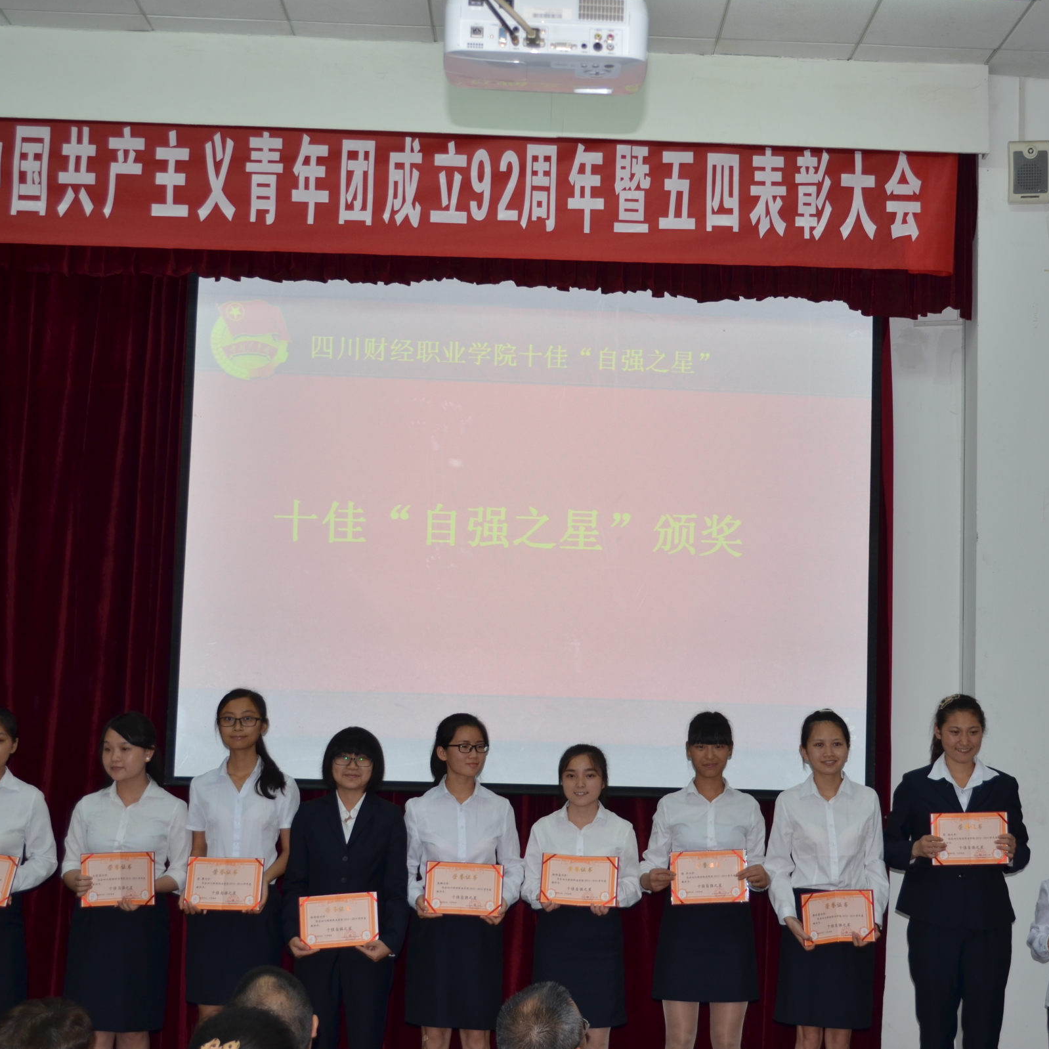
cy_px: 528
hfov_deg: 33.3
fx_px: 1749
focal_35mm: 51
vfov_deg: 33.4
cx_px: 593
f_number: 4.2
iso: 160
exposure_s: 1/60
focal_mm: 26
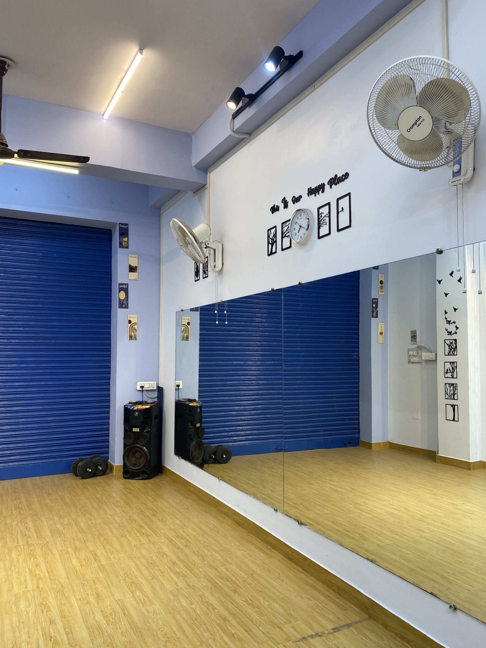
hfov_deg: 51.4
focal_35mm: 27
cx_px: 243
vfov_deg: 65.3
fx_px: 505
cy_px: 326
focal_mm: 4.25
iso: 100
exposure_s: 1/100
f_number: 1.8
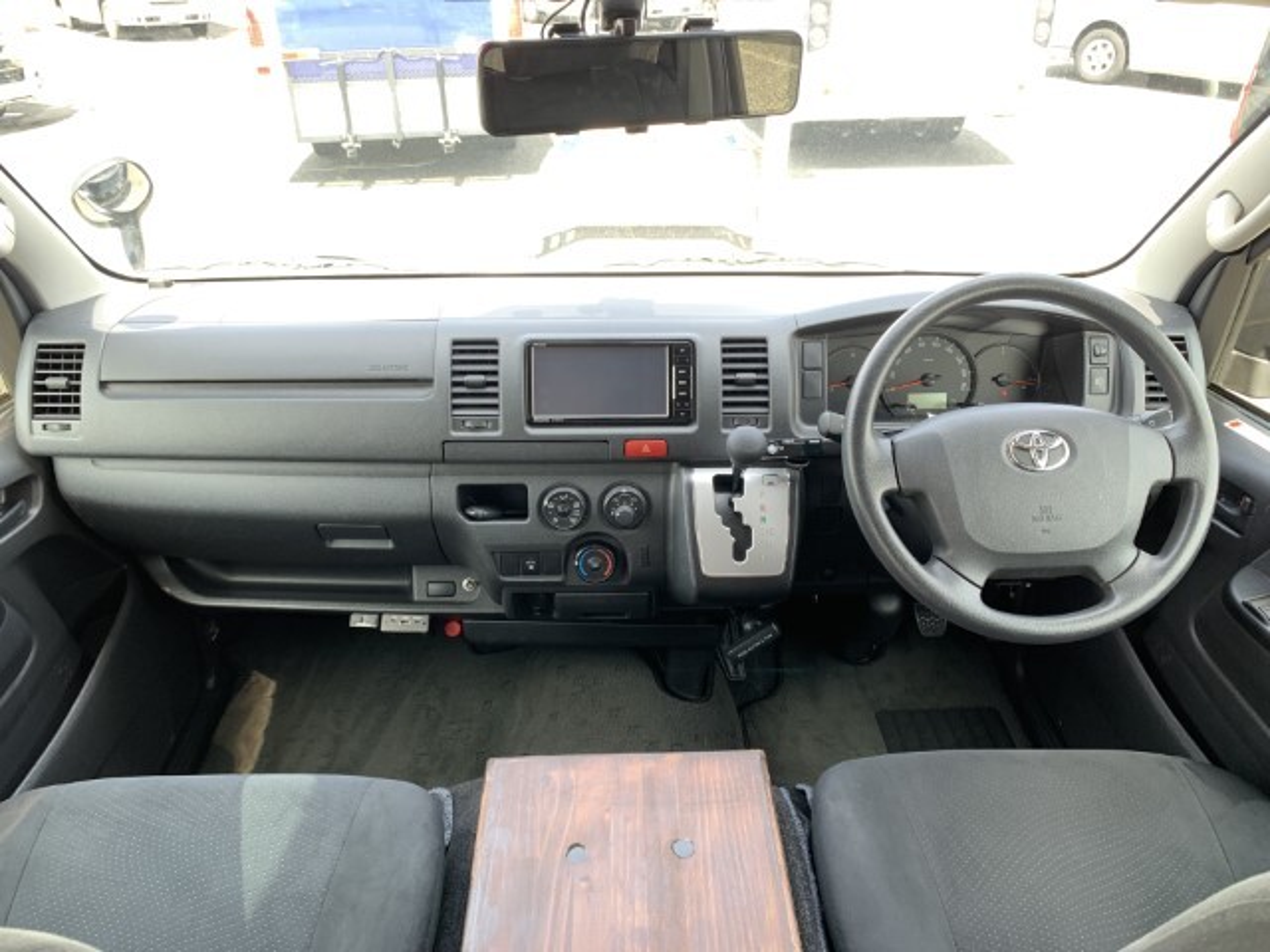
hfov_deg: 67.3
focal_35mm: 26
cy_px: 476
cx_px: 635
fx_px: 954
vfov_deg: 53.1
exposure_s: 1/110
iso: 100
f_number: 1.8
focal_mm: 4.25
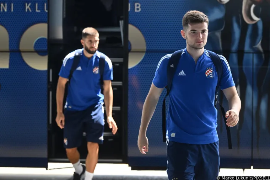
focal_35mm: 120
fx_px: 900
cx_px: 135
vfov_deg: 11.4
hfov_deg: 17.1
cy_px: 90
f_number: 4
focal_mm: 120
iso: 800
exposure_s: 1/1000
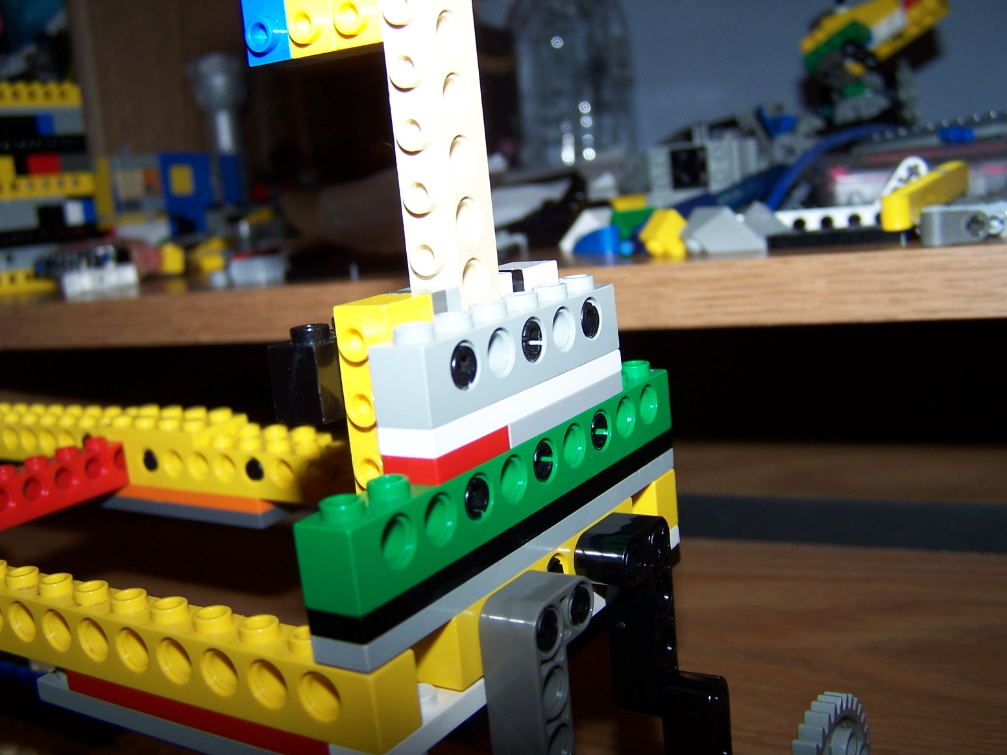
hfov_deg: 49.0
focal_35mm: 38
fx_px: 1105
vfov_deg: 37.7
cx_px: 504
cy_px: 378
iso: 80
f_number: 2.8
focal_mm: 6.3
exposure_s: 1/60
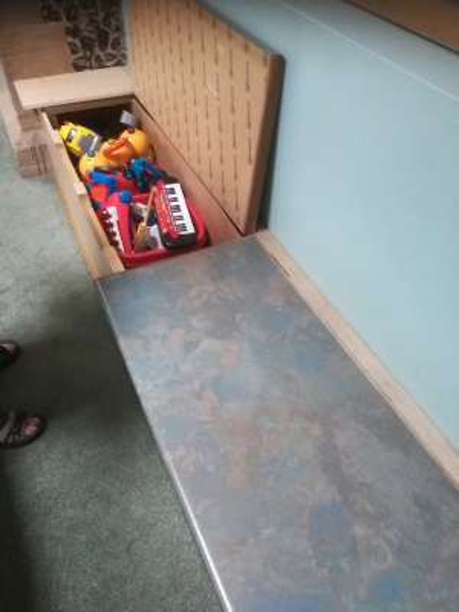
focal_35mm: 26
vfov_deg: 67.3
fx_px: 460
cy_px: 306
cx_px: 230
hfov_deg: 53.1
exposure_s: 1/14.3
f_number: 2.2
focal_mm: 3.83
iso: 640
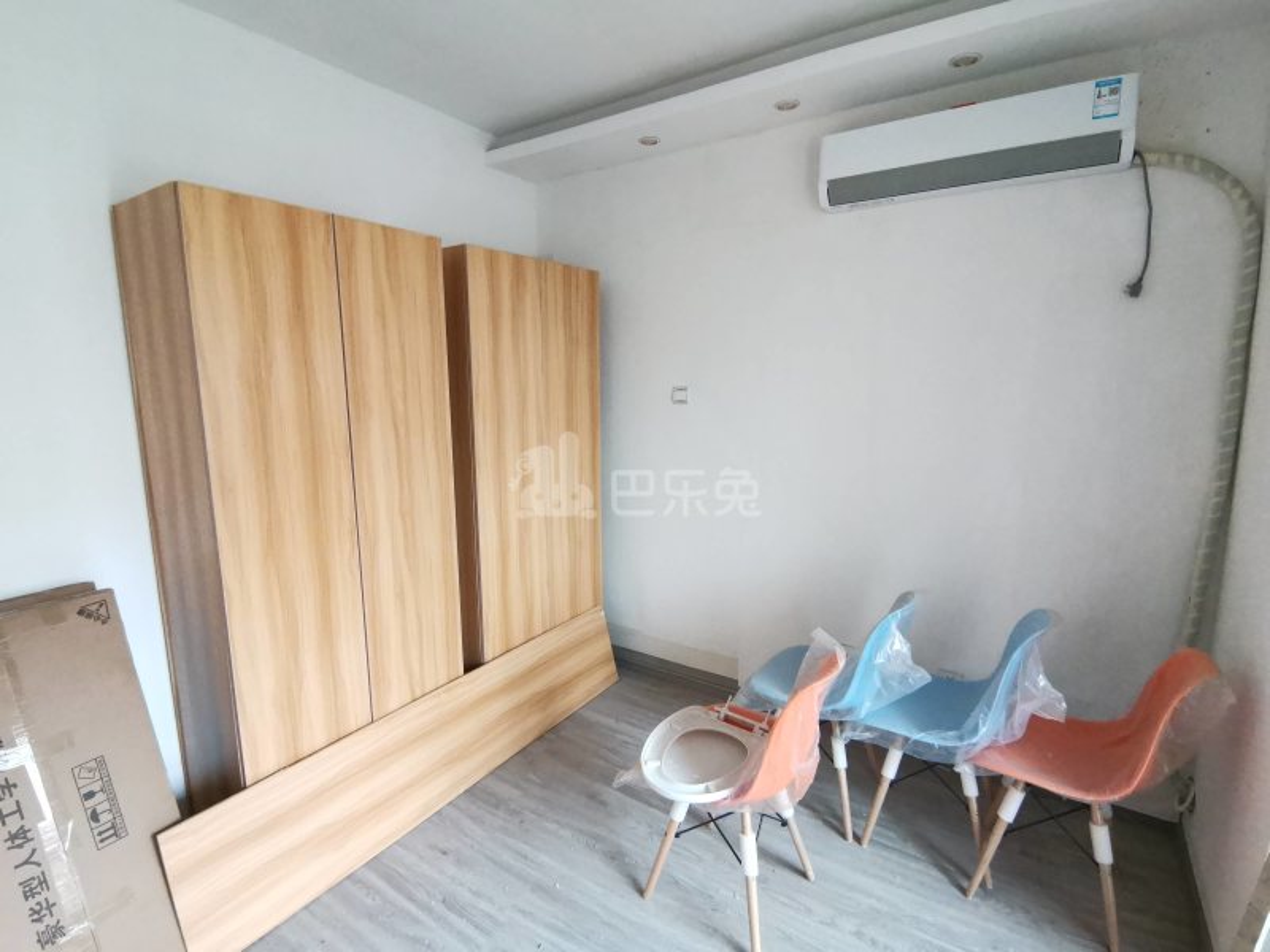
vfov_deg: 74.7
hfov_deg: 91.0
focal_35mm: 17
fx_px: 624
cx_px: 635
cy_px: 476
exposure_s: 1/25
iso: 500
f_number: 2.2
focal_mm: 2.26
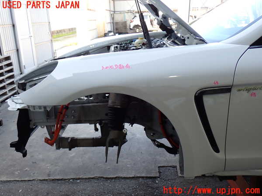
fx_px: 272
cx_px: 131
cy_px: 98
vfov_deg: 39.7
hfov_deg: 51.4
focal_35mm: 36
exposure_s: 1/80
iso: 100
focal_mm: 6.37
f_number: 2.5
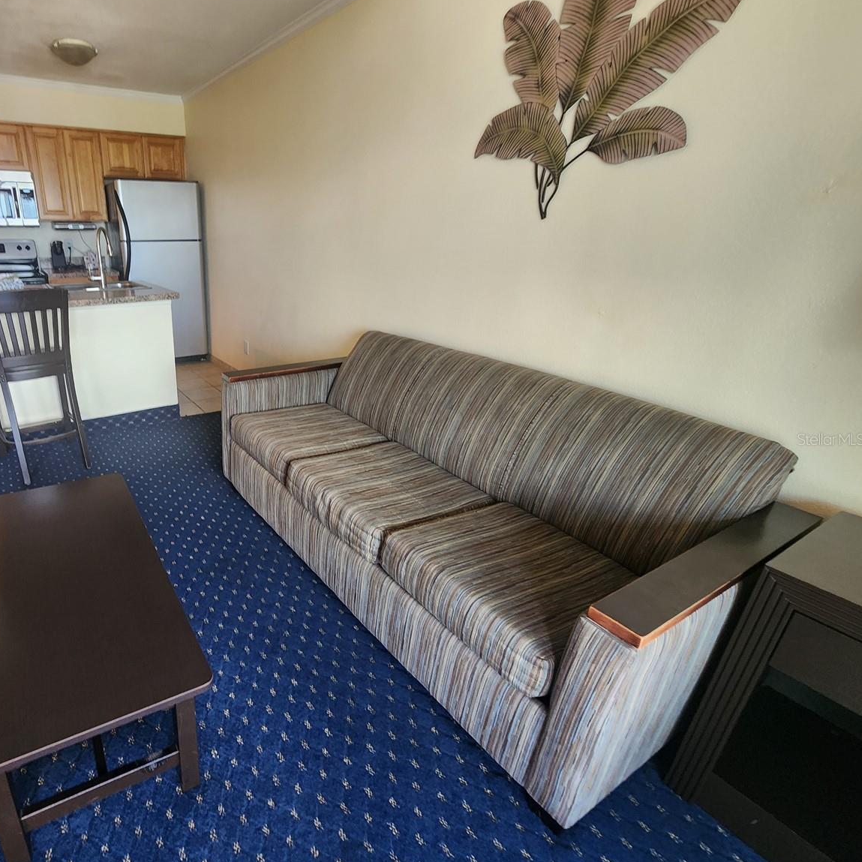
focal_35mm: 16
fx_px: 451
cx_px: 268
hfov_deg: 83.5
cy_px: 439
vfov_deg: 87.4
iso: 250
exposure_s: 1/60
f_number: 2.2
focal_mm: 2.2
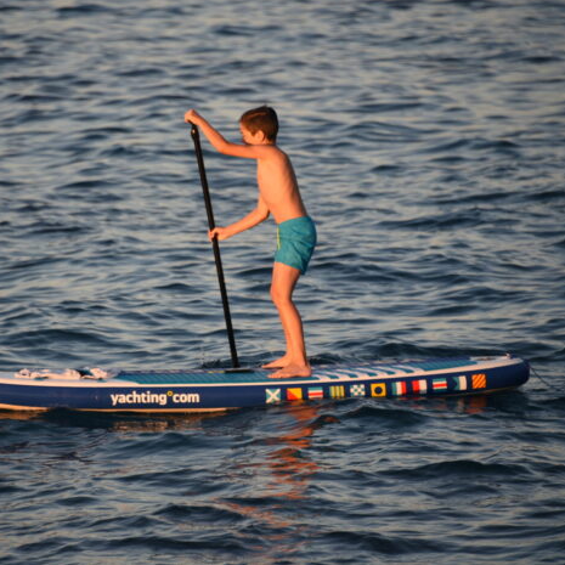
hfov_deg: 4.6
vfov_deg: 4.6
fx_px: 7091
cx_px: 202
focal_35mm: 384
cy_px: 282
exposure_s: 1/320
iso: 250
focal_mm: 300
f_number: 5.6
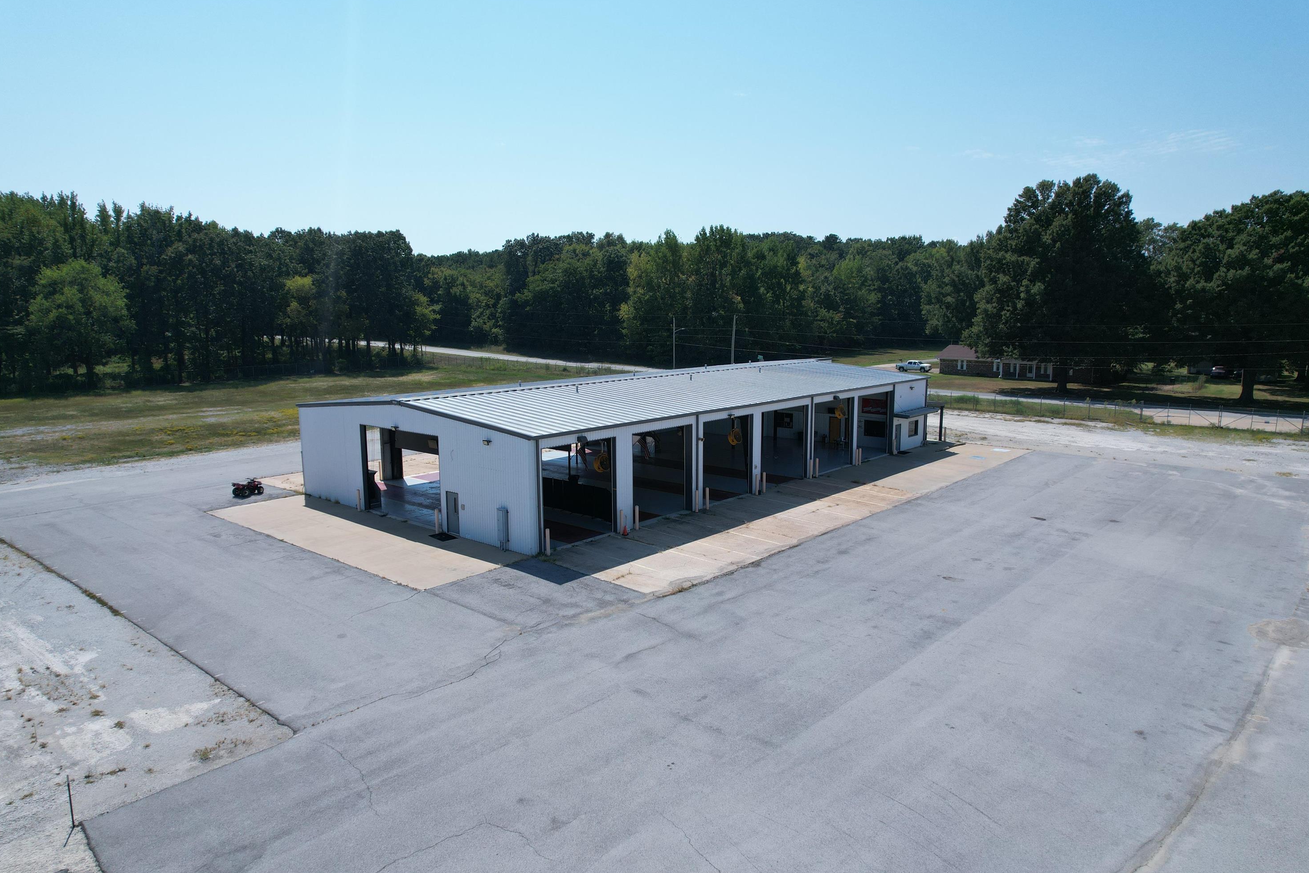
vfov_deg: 55.1
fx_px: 836
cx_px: 659
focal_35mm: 23
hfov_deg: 76.1
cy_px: 450
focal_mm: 8.38
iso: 100
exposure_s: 1/2500
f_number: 2.8
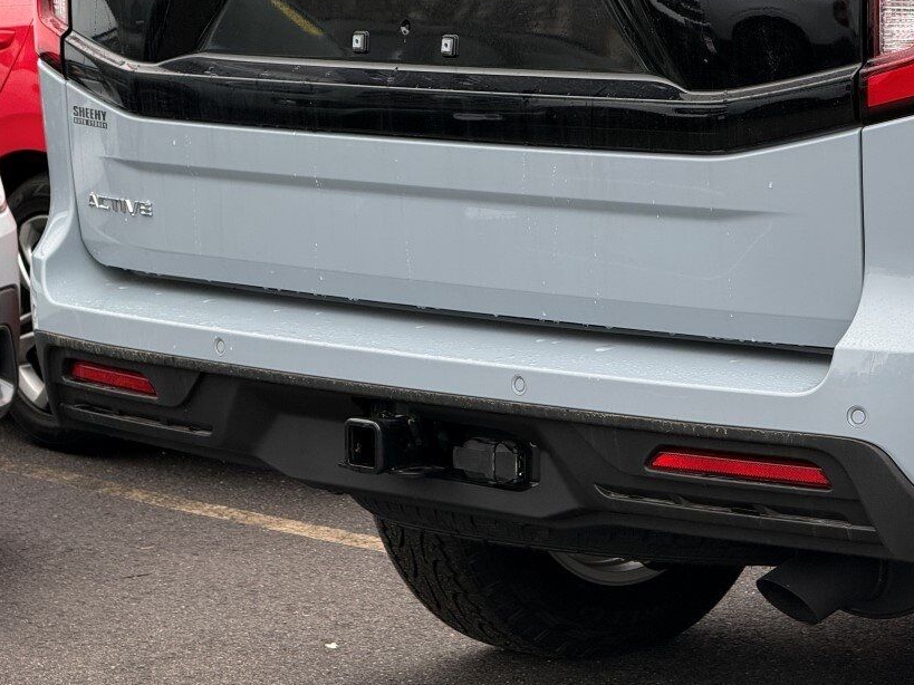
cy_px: 324
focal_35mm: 150
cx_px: 513
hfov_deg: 13.2
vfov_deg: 9.9
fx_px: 3960
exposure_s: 1/214
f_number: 2.8
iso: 50
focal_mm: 15.66
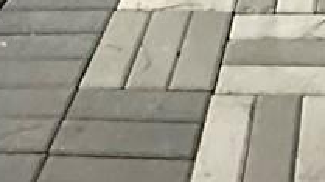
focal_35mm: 117
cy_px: -425
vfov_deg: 8.2
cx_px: 328
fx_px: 1007
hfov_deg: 17.9
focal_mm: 2.22
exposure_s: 1/60
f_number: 2.2
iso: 1250
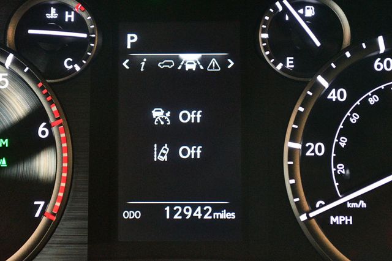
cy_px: 130
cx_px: 196
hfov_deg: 28.1
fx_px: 784
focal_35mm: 72
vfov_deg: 18.9
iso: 11400
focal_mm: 48
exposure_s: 1/60
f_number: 5.6
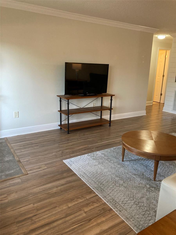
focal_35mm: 28
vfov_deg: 63.4
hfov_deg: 49.7
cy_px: 118
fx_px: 190
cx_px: 88
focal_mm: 3.99
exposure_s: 1/60
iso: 160
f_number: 1.8
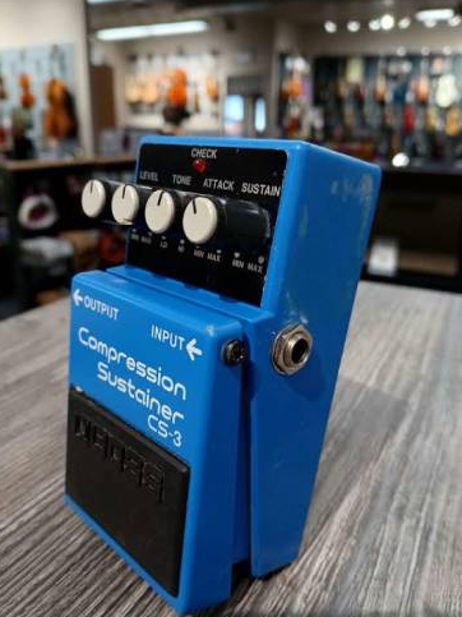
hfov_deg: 49.7
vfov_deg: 63.4
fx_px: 498
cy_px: 324
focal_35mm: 28
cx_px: 241
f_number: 1.8
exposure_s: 1/60
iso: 200
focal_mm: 3.98
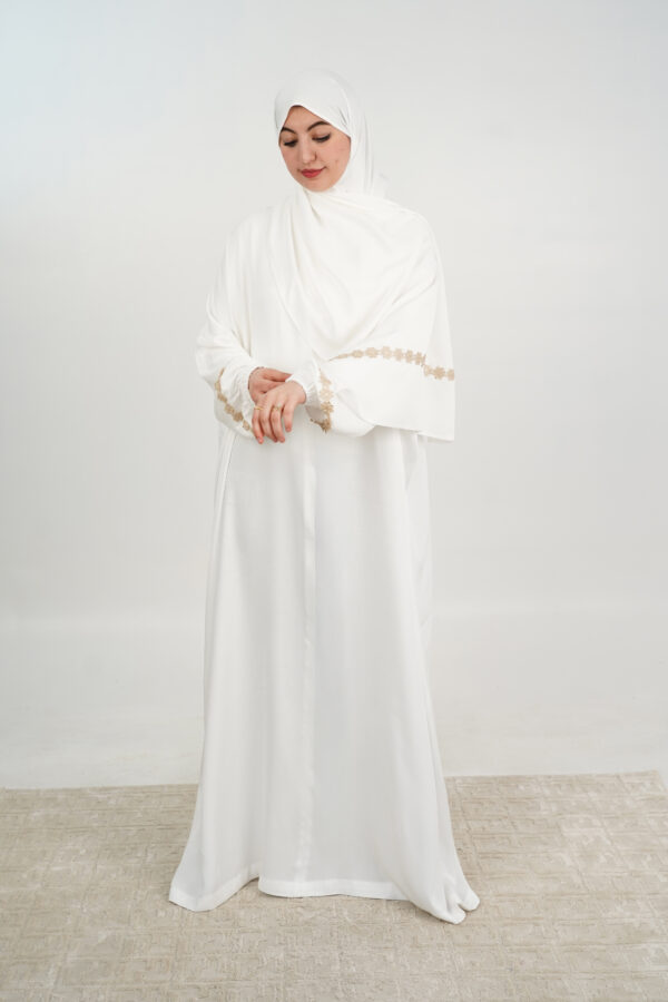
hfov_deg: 31.2
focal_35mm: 43
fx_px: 1197
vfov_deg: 45.4
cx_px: 334
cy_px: 501
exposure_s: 1/125
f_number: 4.5
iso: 250
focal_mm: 43
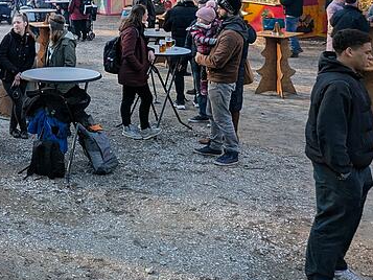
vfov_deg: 25.2
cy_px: 18
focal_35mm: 56
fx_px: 604
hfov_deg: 30.6
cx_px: -41
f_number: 1.89
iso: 39
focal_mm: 5.43
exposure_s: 1/534
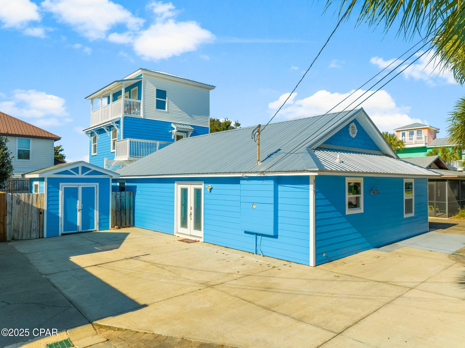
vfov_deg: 56.8
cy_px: 174
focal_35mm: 24
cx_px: 232
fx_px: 322
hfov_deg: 71.6
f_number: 3.5
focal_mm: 12.29
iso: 100
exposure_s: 1/1600
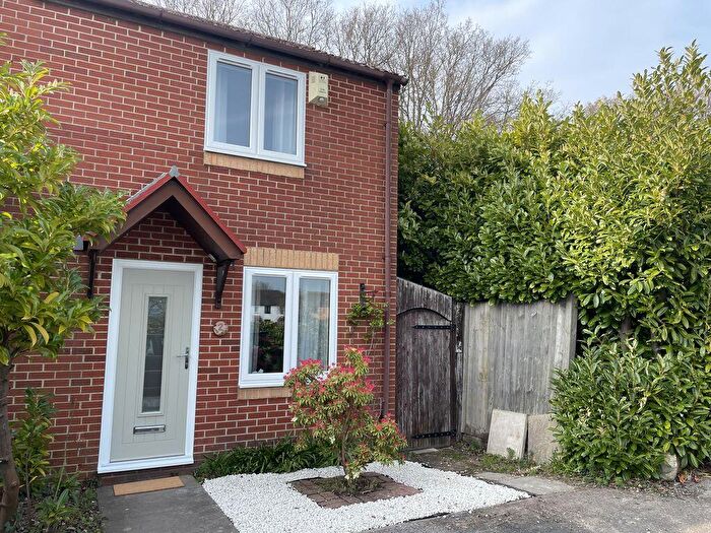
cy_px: 266
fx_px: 534
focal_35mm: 26
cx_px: 356
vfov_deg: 53.1
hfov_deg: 67.3
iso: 32
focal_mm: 4.2
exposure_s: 1/842
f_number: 1.6
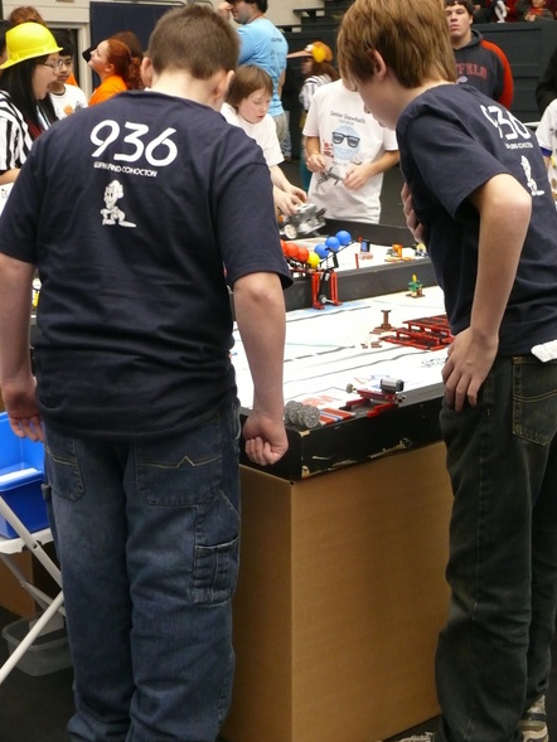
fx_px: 1222
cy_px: 373
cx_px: 281
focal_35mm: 57
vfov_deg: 33.8
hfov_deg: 25.7
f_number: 3.2
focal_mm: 11.9
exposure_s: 1/30
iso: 400
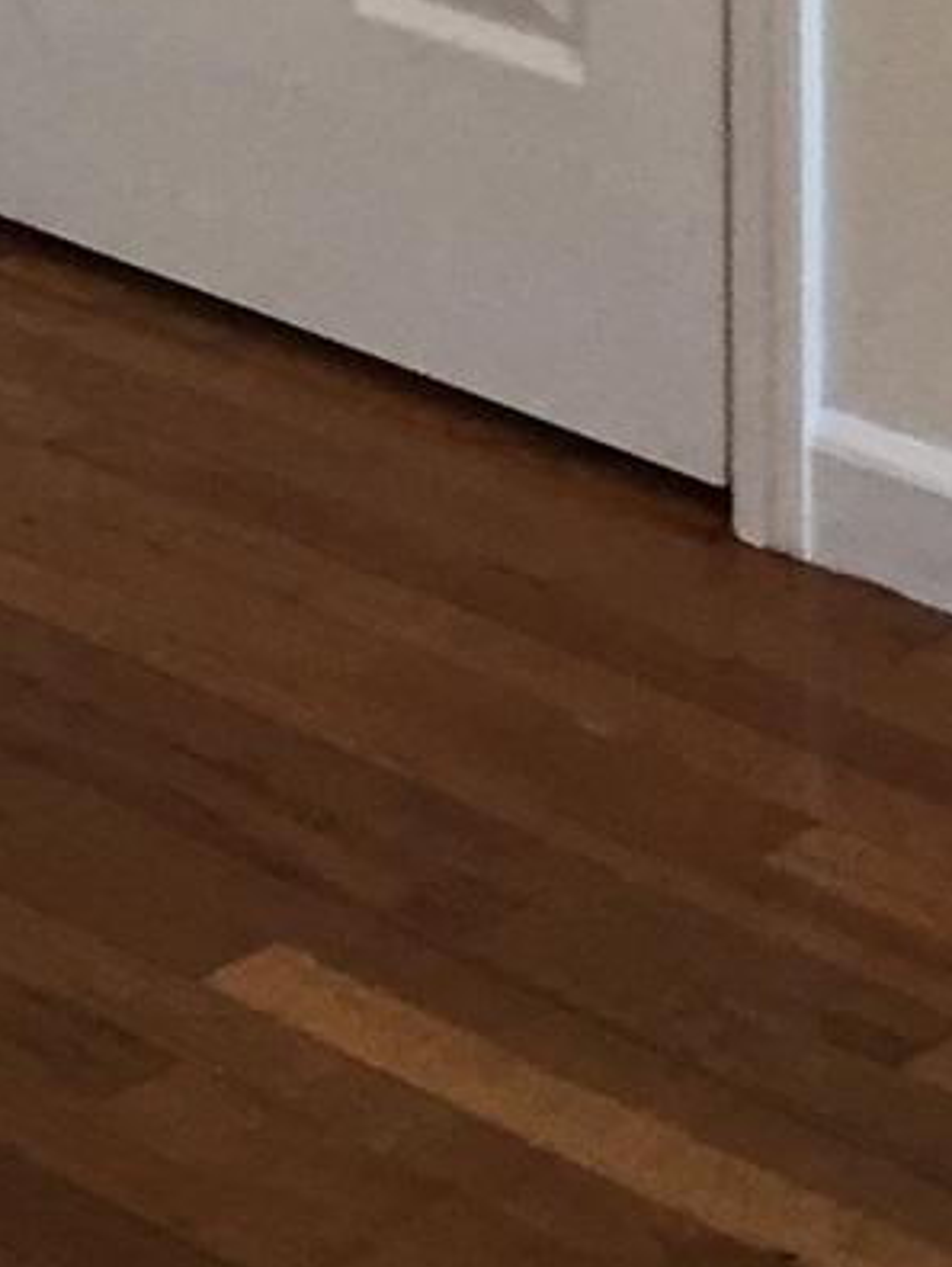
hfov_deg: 8.8
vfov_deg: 10.2
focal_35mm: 169
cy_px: -1761
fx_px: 6187
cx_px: 401
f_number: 2.2
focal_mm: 4.15
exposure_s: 1/33
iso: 64
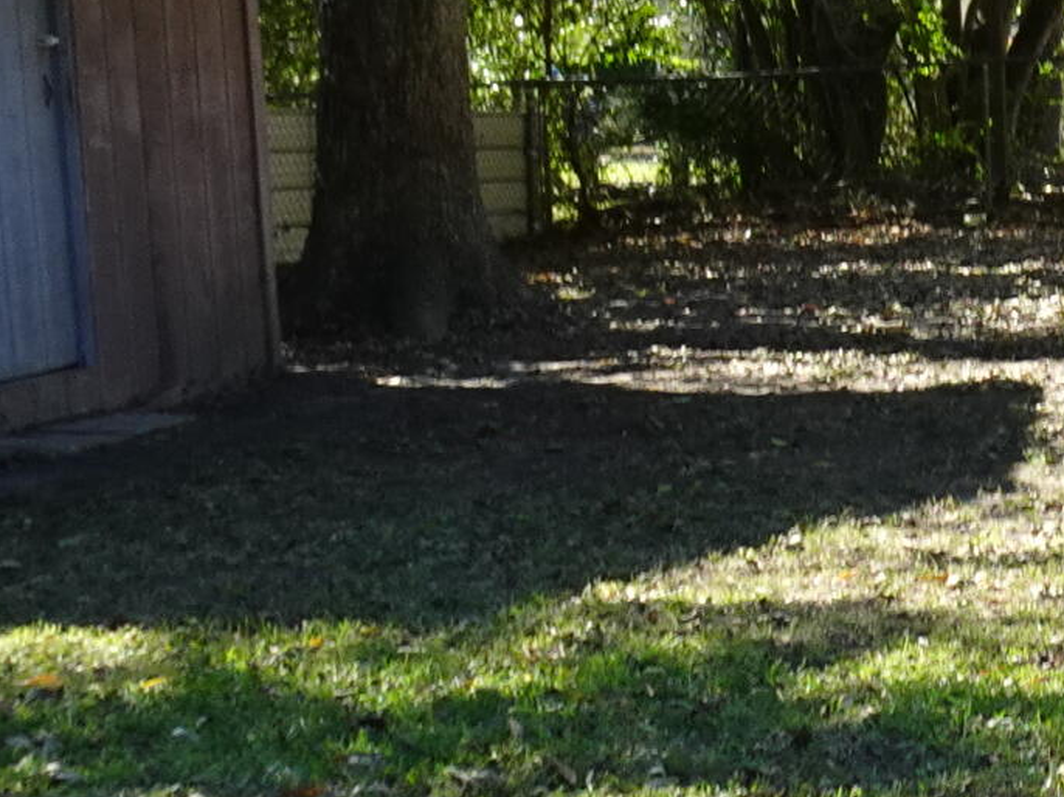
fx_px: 3226
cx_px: 1644
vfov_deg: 14.1
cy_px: 312
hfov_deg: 16.8
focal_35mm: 105
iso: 80
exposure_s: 1/100
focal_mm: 4.25
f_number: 3.5
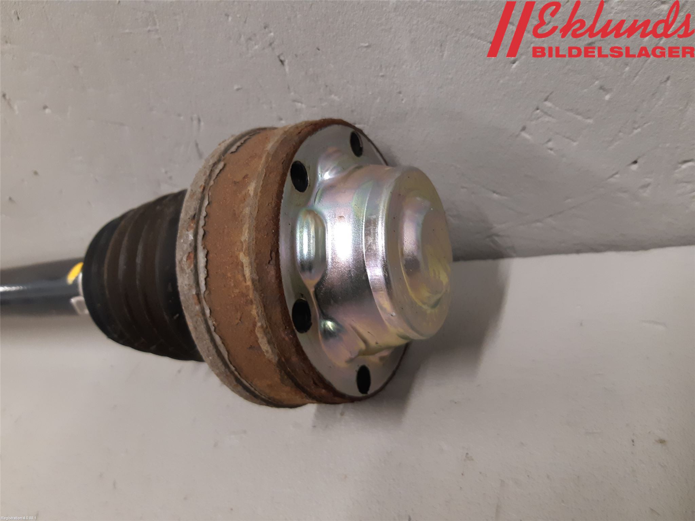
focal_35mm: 26
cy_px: 260
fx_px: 522
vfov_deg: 53.1
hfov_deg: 67.3
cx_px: 348
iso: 200
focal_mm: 3.93
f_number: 1.7
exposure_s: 1/50
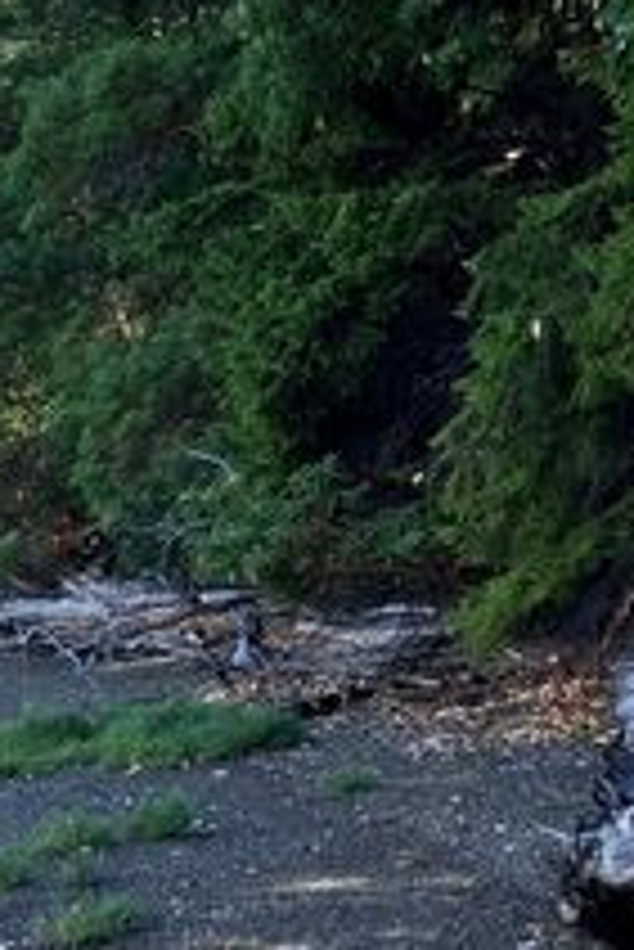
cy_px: 619
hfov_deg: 14.0
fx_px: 2426
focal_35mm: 92
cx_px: -297
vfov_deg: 22.1
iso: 32
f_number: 1.8
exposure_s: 1/796
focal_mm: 3.99
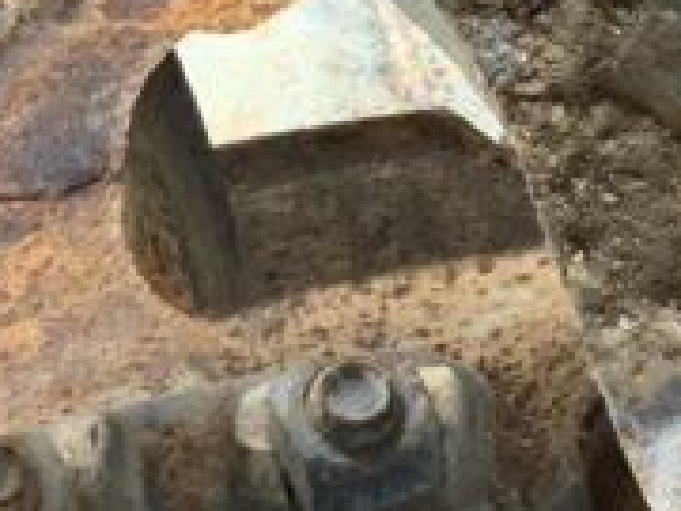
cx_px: 431
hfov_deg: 12.0
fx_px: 3246
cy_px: -238
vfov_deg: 8.8
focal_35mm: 165
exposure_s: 1/63
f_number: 1.8
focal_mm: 3
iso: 64
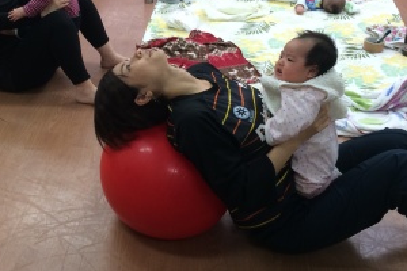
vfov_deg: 25.6
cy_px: 63
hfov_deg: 37.6
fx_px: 588
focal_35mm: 52
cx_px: 122
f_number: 2.2
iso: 80
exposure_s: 1/30
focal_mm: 4.12
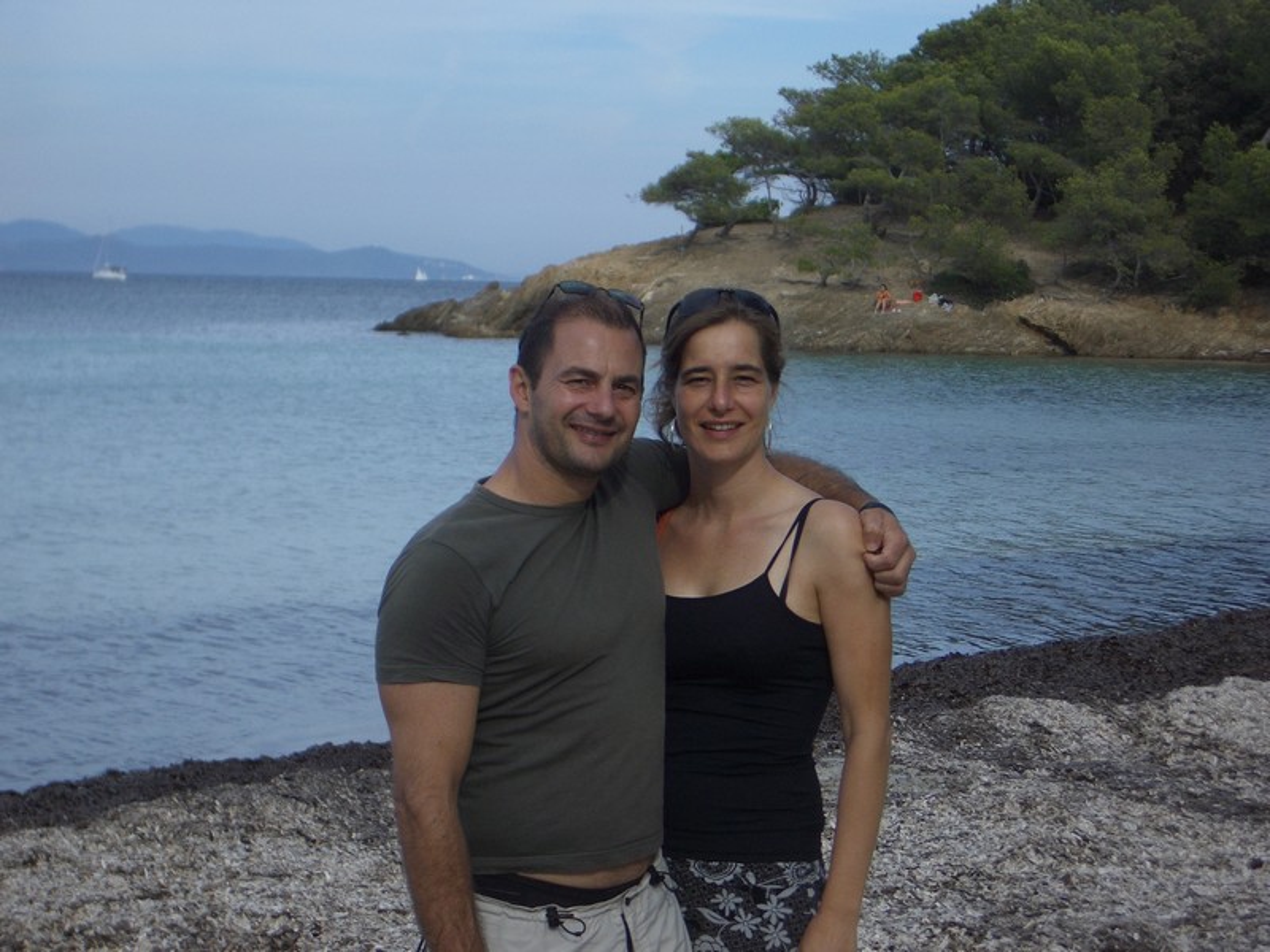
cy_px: 476
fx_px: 3229
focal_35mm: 88
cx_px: 635
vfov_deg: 16.8
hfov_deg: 22.3
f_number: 4.4
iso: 50
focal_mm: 14.6
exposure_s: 1/500
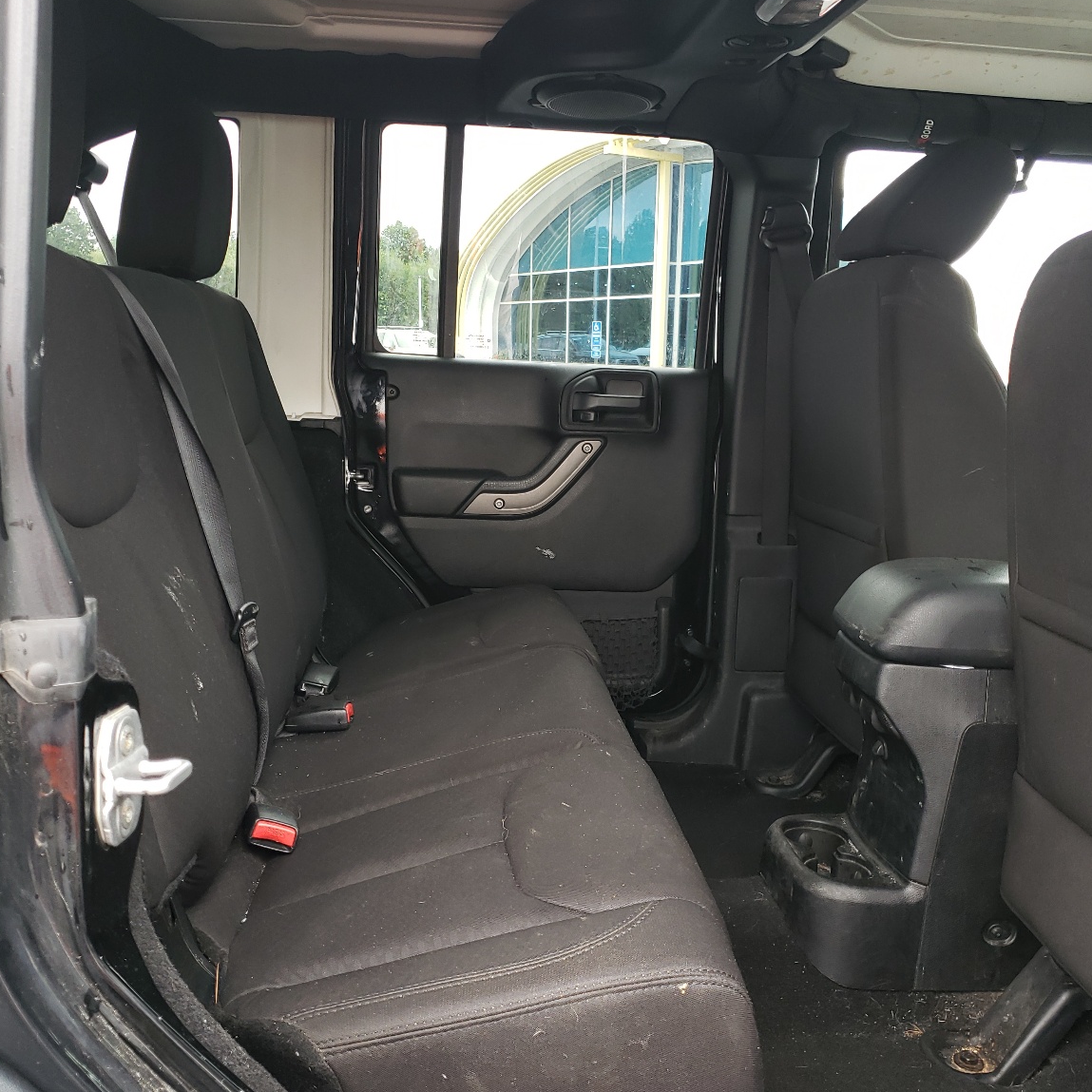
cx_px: 525
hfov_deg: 51.1
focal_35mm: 32
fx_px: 1142
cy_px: 541
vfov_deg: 51.1
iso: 64
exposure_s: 1/60.2
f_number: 1.5
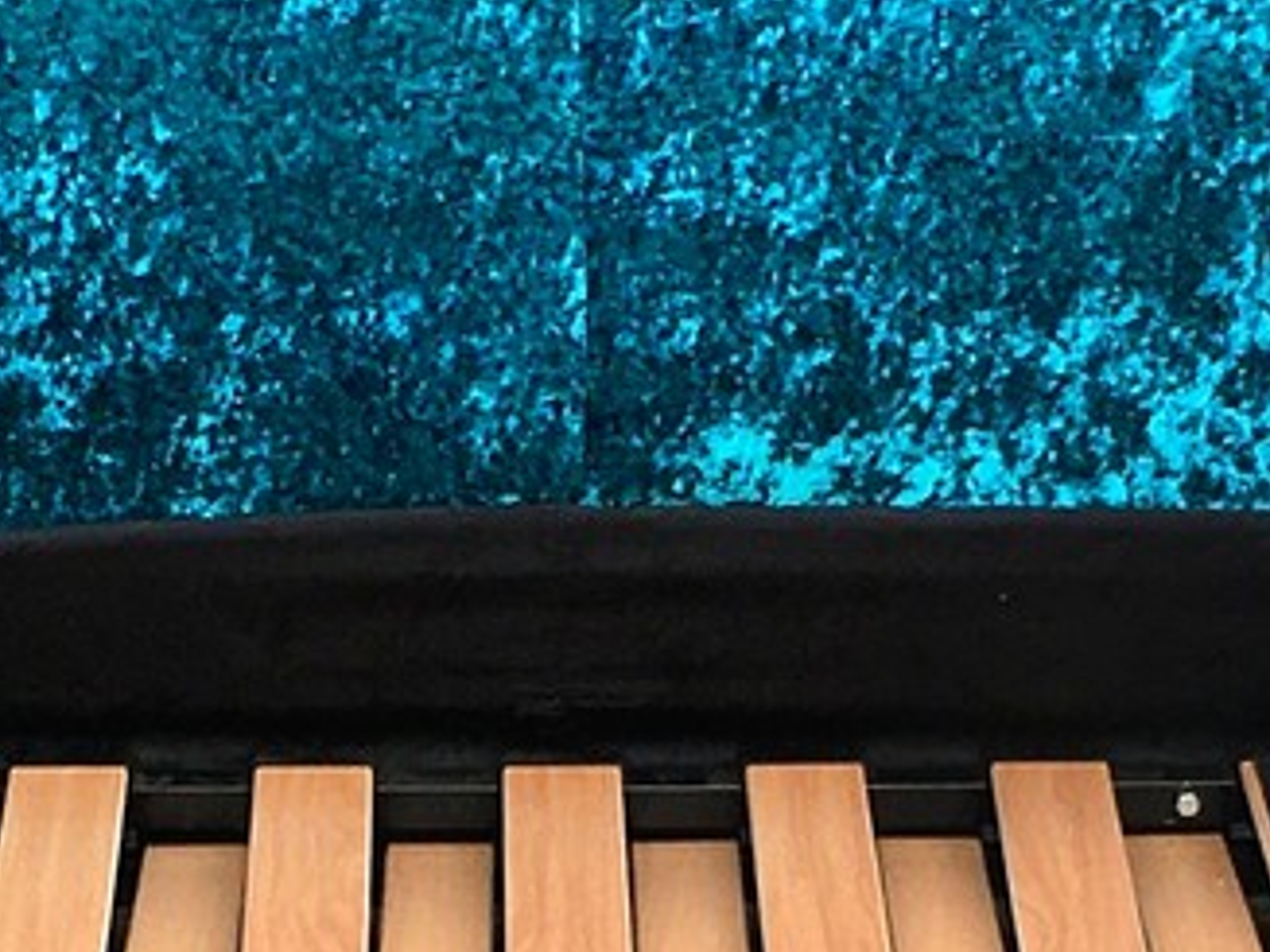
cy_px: 441
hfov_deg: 14.8
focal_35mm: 133
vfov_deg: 11.1
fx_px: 4878
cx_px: 551
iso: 25
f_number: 2.2
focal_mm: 4.15
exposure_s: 1/337
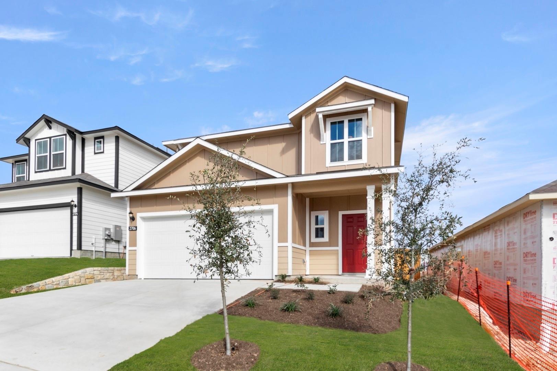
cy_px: 186
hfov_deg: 53.2
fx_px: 557
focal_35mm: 36
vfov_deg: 36.8
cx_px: 278
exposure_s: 1/640
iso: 400
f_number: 8
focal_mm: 24
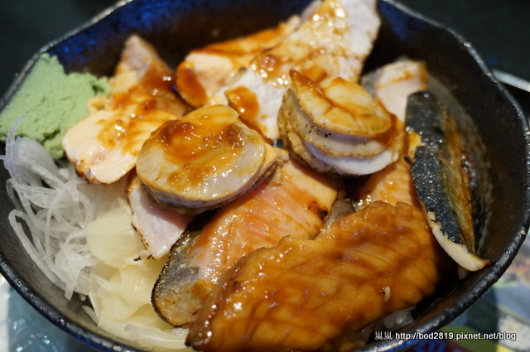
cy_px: 176
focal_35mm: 46
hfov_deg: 42.4
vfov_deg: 28.9
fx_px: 684
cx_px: 265
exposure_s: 1/60
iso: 1250
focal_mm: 31
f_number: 5
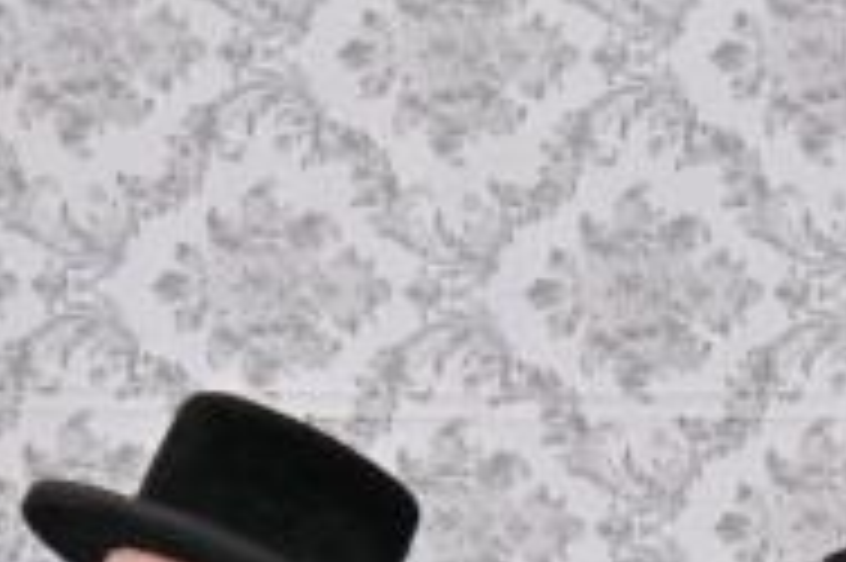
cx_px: 1868
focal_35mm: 983
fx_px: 23080
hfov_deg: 2.1
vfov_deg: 1.4
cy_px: 733
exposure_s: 1/500
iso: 400
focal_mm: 120
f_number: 4
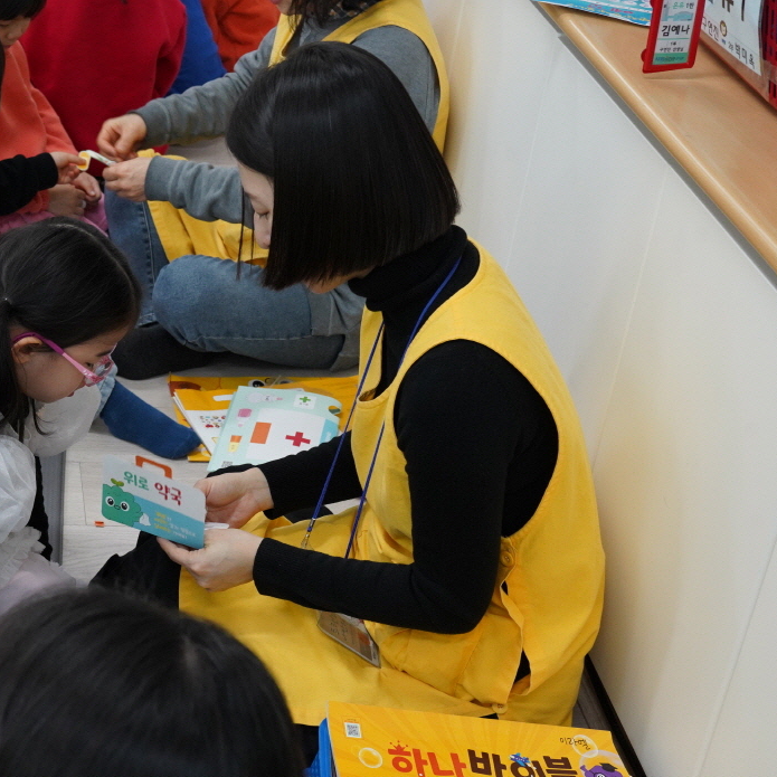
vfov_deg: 25.0
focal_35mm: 69
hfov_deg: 24.6
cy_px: 400
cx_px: 159
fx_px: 1752
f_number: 7.1
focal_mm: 47
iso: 2500
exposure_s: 1/80
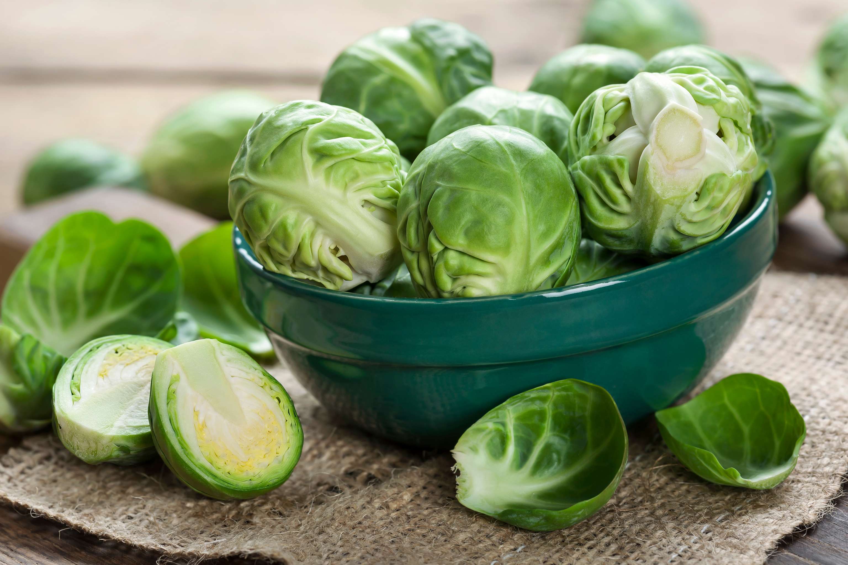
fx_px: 2473
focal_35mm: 105
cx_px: 424
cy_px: 282
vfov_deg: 13.0
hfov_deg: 19.5
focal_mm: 105
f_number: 11
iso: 100
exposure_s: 1/8
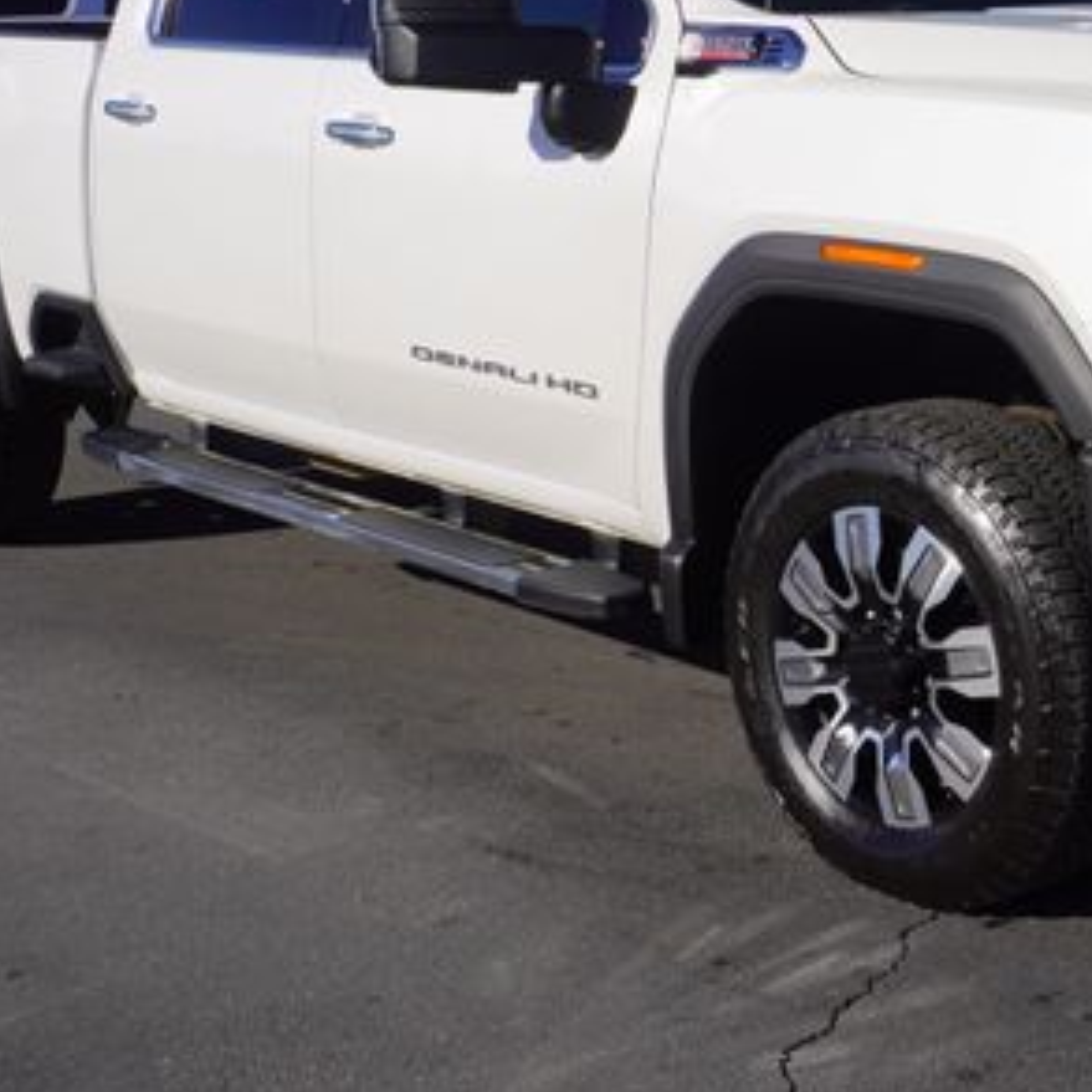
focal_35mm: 67
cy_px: 358
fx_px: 2391
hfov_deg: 25.4
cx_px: 820
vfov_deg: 25.6
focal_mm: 24
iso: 100
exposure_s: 1/250
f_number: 11
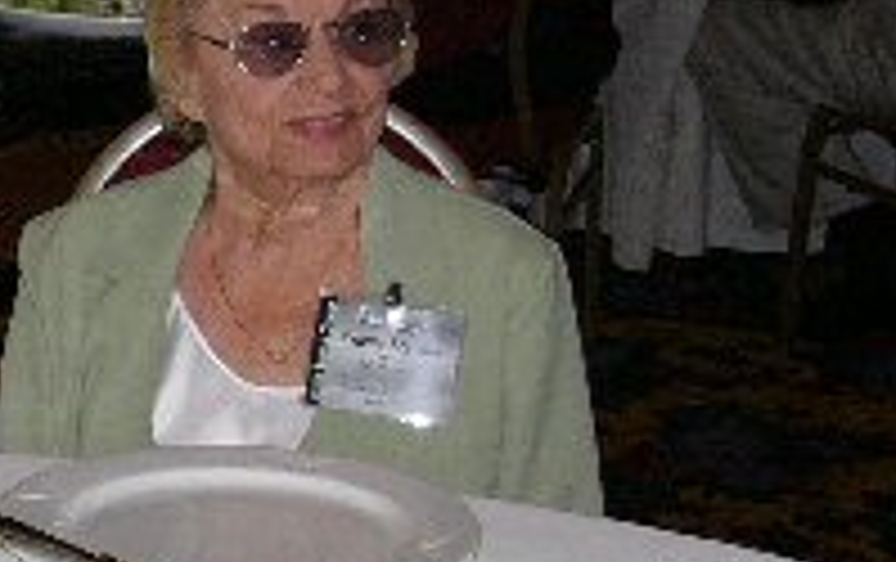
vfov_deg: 9.7
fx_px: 3301
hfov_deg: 14.7
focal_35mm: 135
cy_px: 333
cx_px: -311
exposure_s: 1/60
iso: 100
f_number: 2.8
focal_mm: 7.7
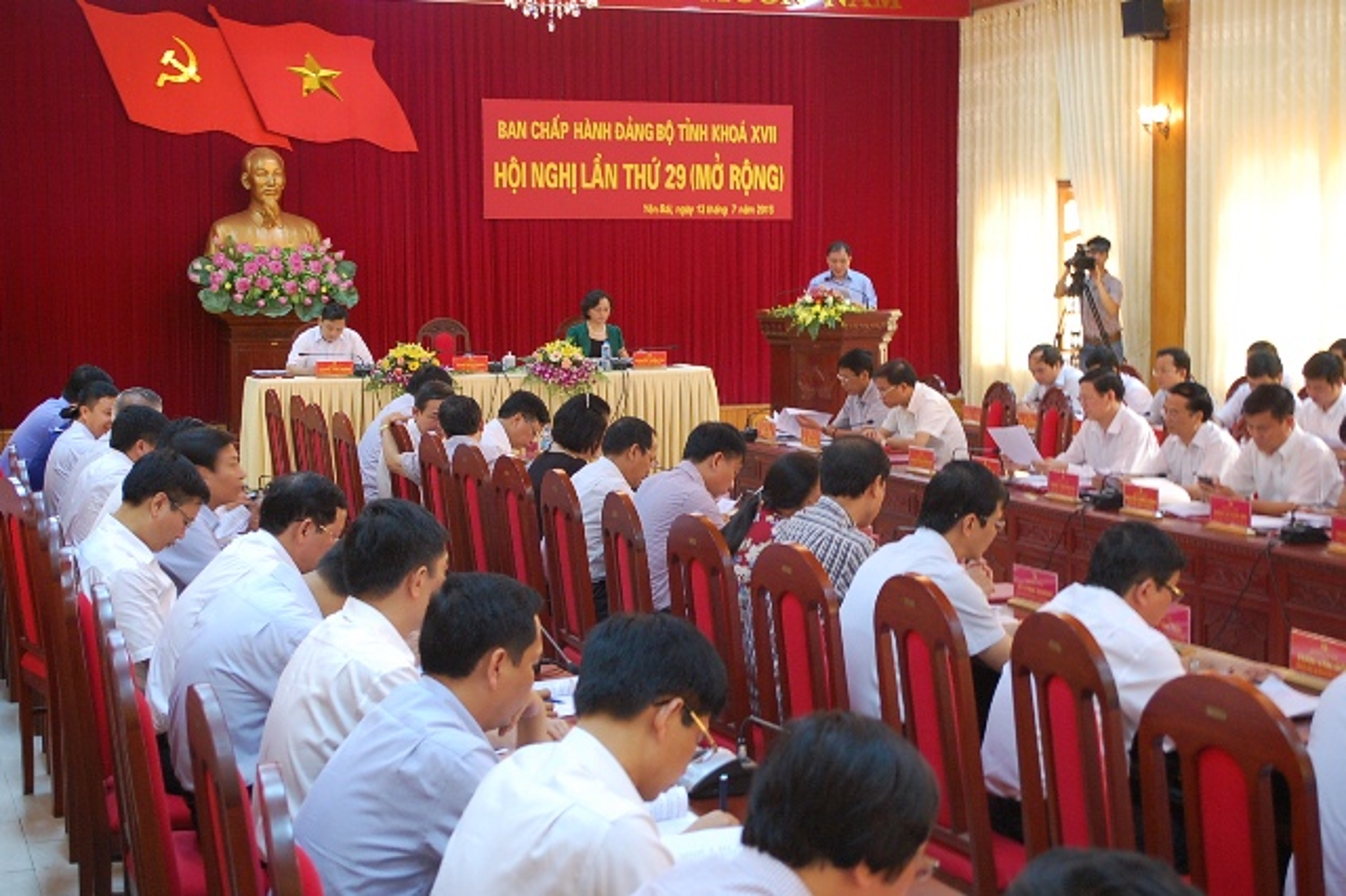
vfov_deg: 23.8
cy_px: 448
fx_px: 2130
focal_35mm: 57
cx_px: 673
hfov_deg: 35.1
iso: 800
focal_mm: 38
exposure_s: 1/10
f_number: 5.3
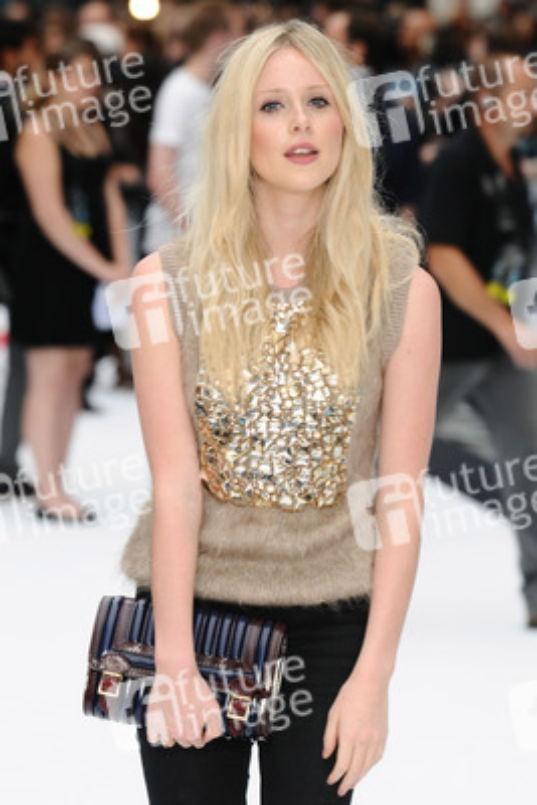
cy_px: 402
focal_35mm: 158
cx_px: 268
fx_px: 3521
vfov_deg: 13.0
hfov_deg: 8.7
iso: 320
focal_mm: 105
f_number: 4
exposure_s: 1/160
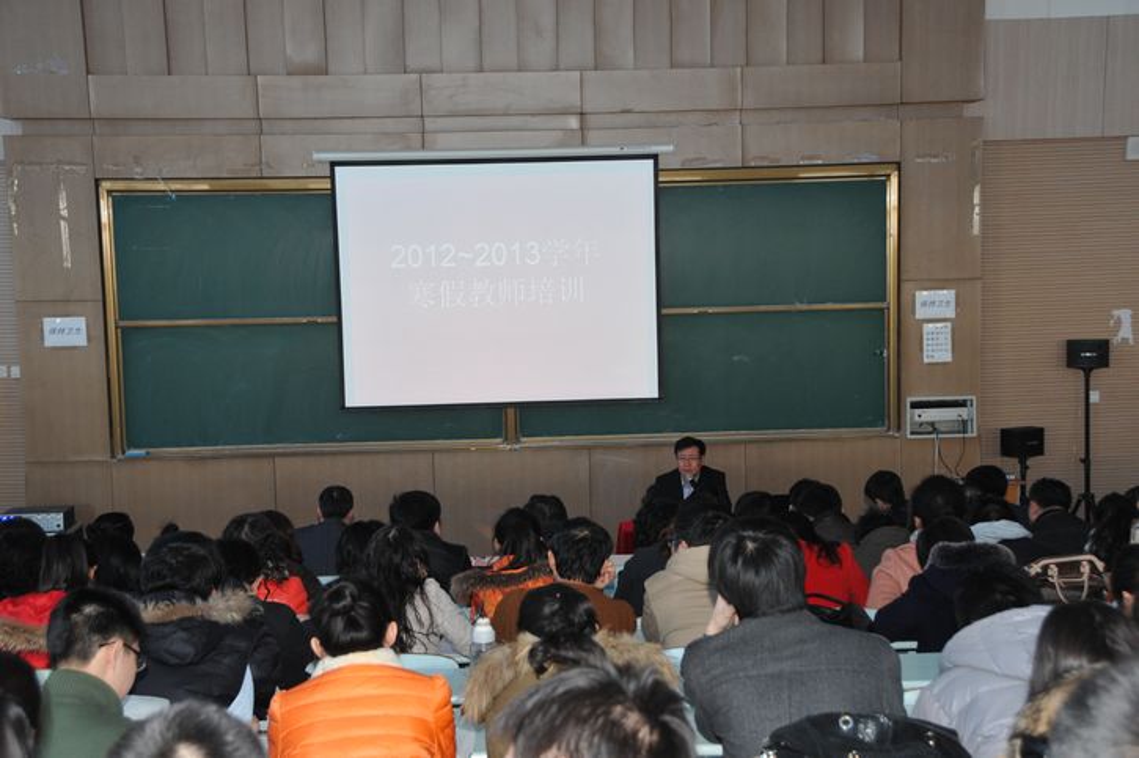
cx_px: 570
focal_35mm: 52
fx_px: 1660
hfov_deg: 37.9
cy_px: 379
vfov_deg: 25.7
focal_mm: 35
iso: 720
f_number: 5.6
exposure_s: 1/60
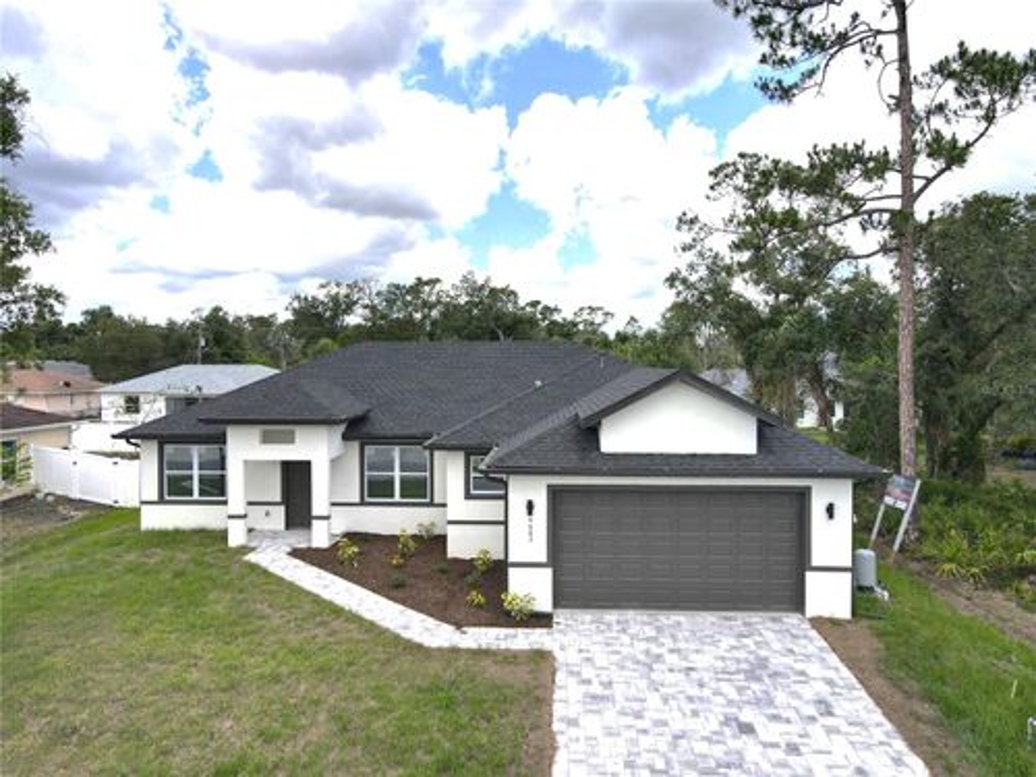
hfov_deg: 71.6
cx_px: 518
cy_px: 388
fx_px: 718
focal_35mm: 24
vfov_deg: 56.8
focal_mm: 4.5
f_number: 2.8
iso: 100
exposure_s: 1/800
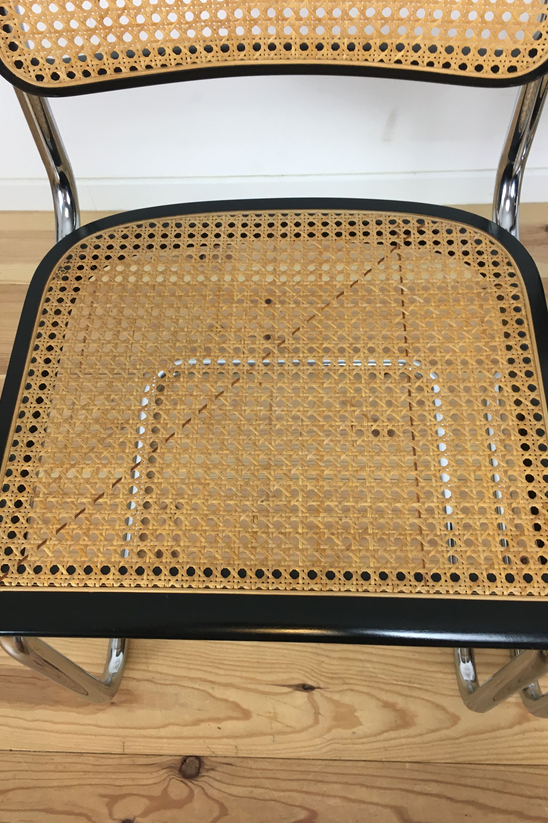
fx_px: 708
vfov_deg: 60.3
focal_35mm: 31
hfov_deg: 42.3
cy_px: 405
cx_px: 270
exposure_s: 1/33
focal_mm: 4.15
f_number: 2.2
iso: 50
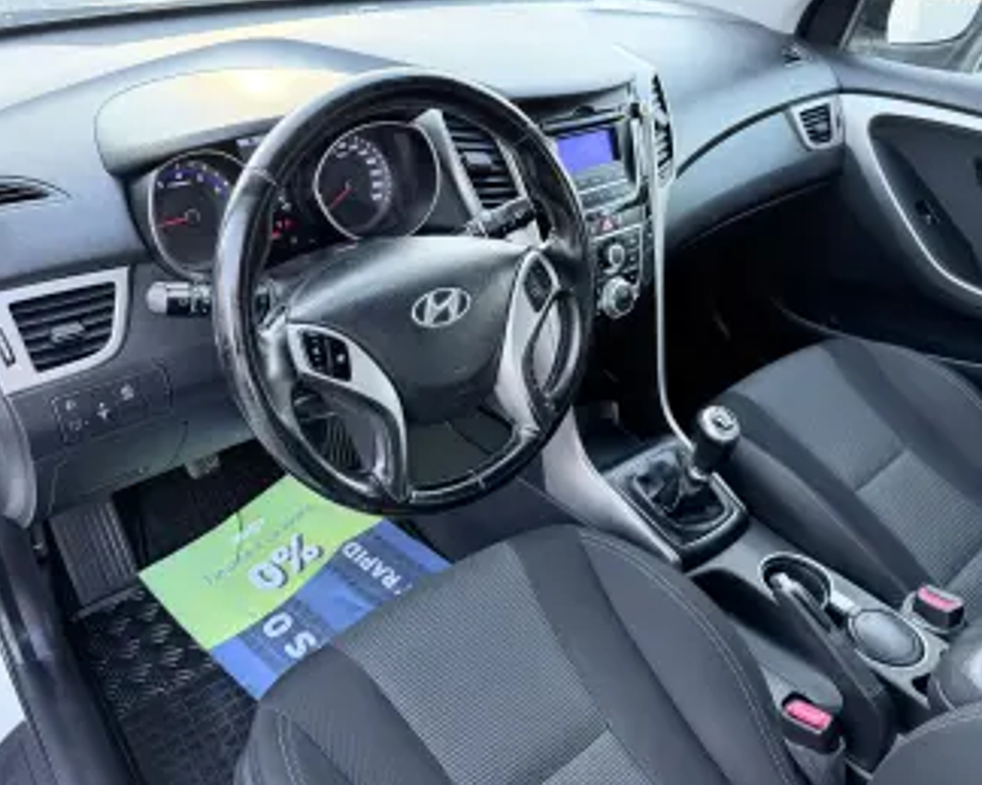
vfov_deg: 54.9
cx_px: 467
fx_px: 755
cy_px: 379
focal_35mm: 26
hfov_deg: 66.0
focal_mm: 6.76
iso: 200
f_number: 1.78
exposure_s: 1/73
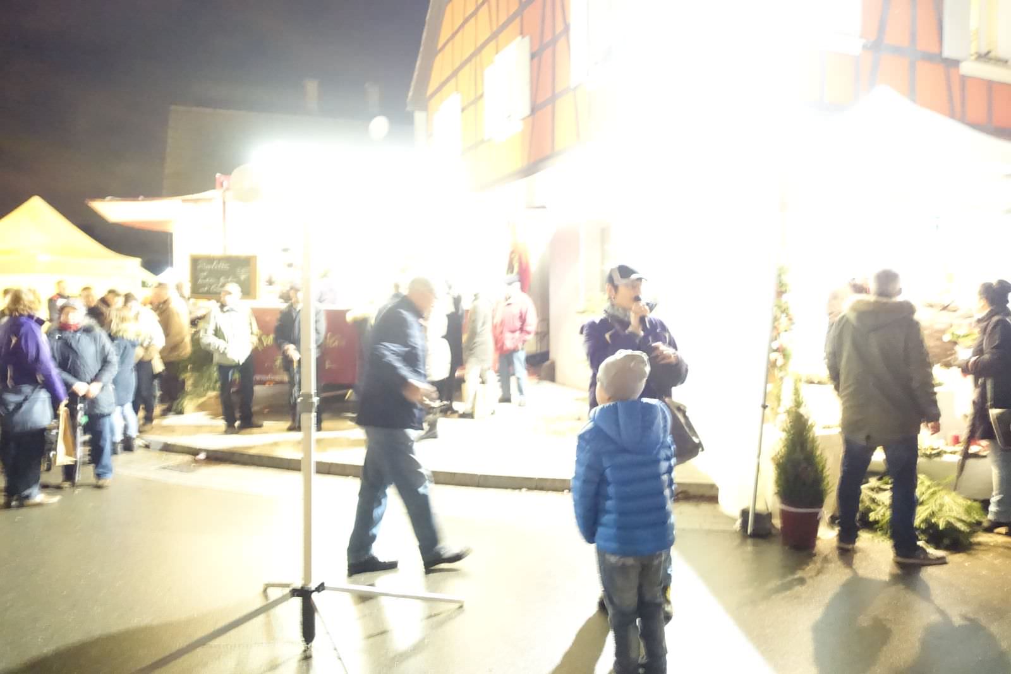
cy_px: 337
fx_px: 674
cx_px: 506
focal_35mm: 24
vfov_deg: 53.1
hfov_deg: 73.7
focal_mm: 8.8
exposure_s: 1/8
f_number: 1.8
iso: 6400
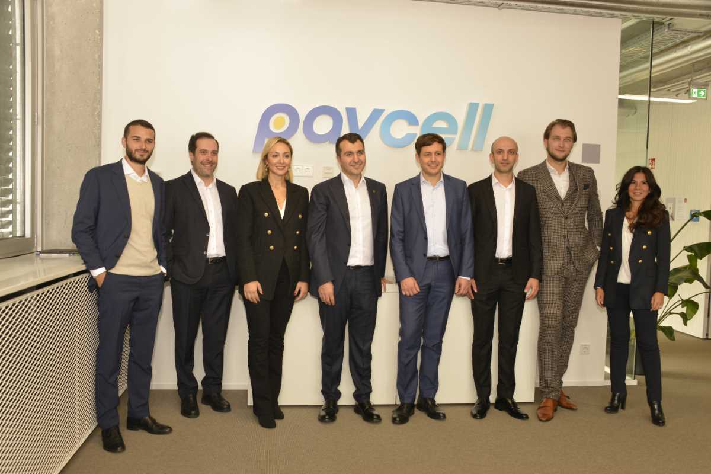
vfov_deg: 41.1
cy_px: 237
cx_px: 356
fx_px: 632
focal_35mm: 32
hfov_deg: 58.7
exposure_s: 1/60
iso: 800
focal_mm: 32
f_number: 7.1
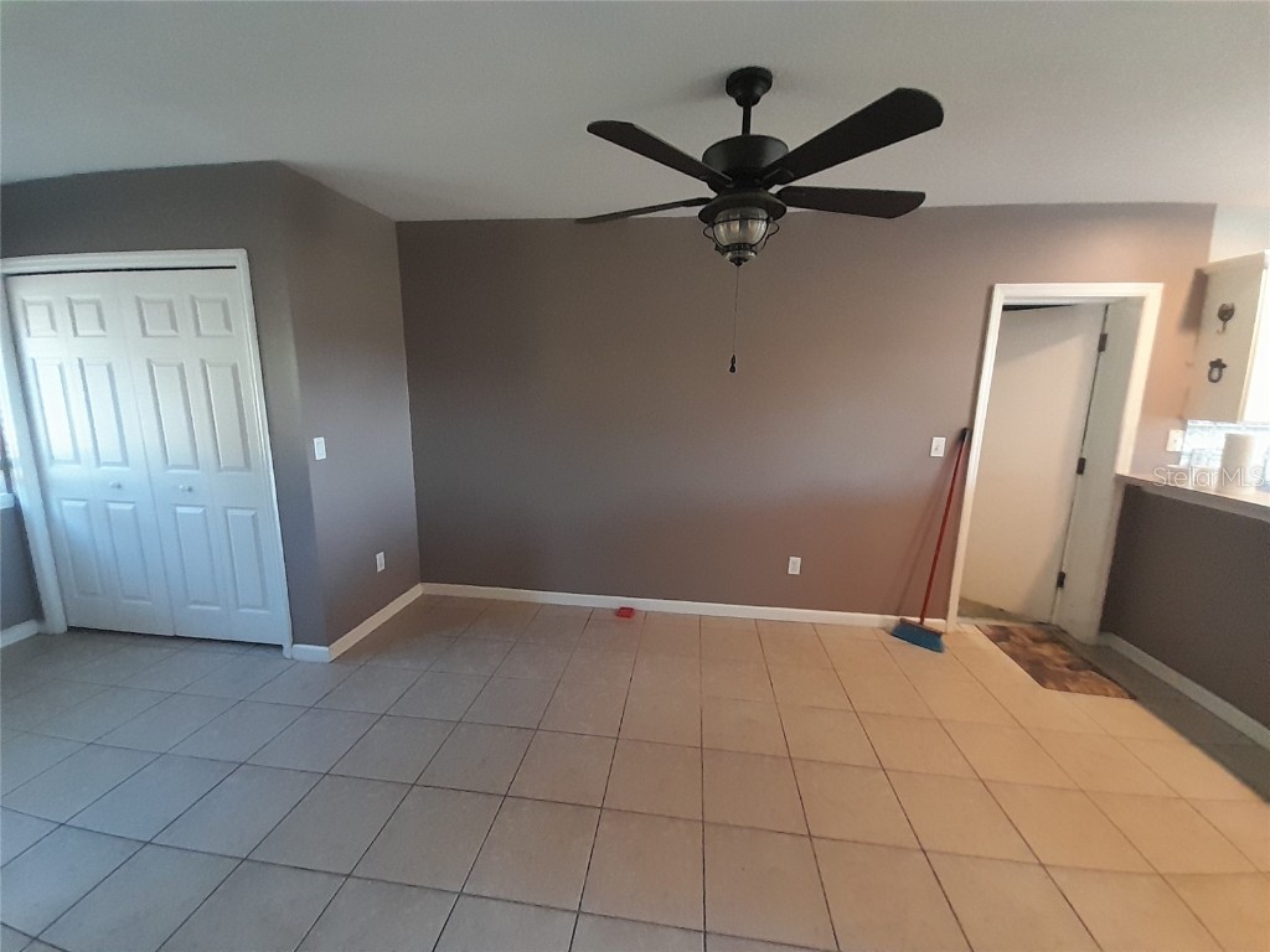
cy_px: 476
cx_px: 635
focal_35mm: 13
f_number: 2.2
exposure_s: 1/25
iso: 320
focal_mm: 1.13
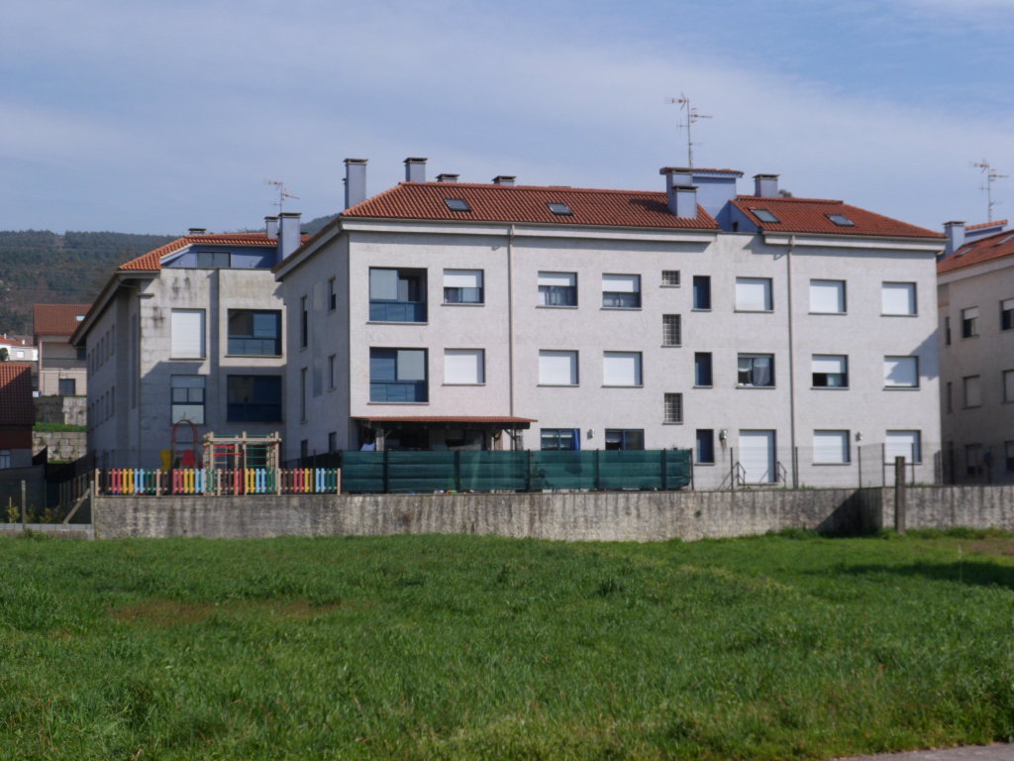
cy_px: 380
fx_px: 1992
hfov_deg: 28.6
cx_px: 507
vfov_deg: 21.6
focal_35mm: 68
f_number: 4.7
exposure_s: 1/750
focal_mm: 10.6
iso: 80
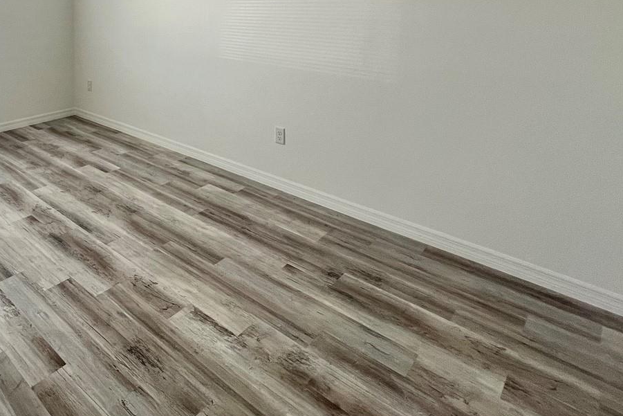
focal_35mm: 24
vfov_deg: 46.4
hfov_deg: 68.5
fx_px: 415
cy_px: 21
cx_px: 149
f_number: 1.8
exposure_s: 1/99
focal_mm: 1.57
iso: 200
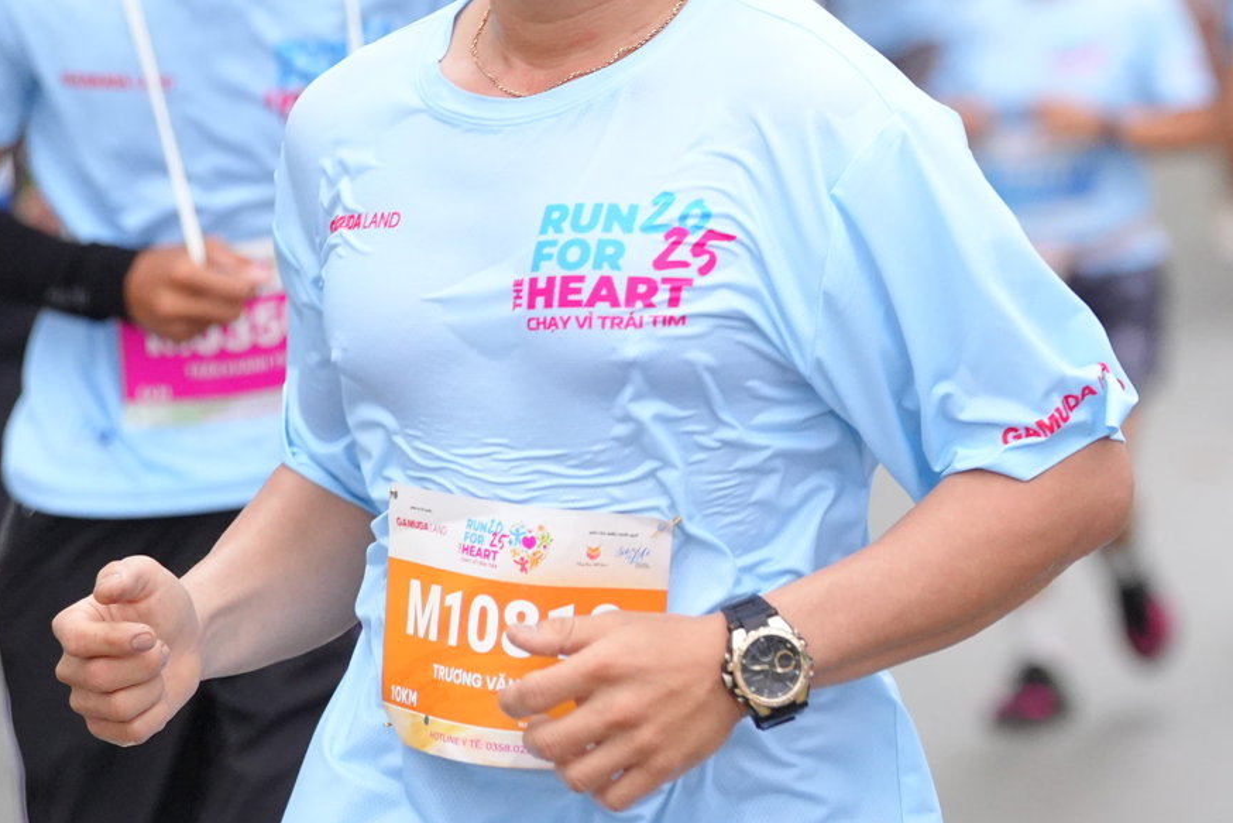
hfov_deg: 8.3
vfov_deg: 5.6
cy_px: 95
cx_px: 1030
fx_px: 8426
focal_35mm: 246
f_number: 2.8
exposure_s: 1/1000
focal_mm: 105
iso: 3200
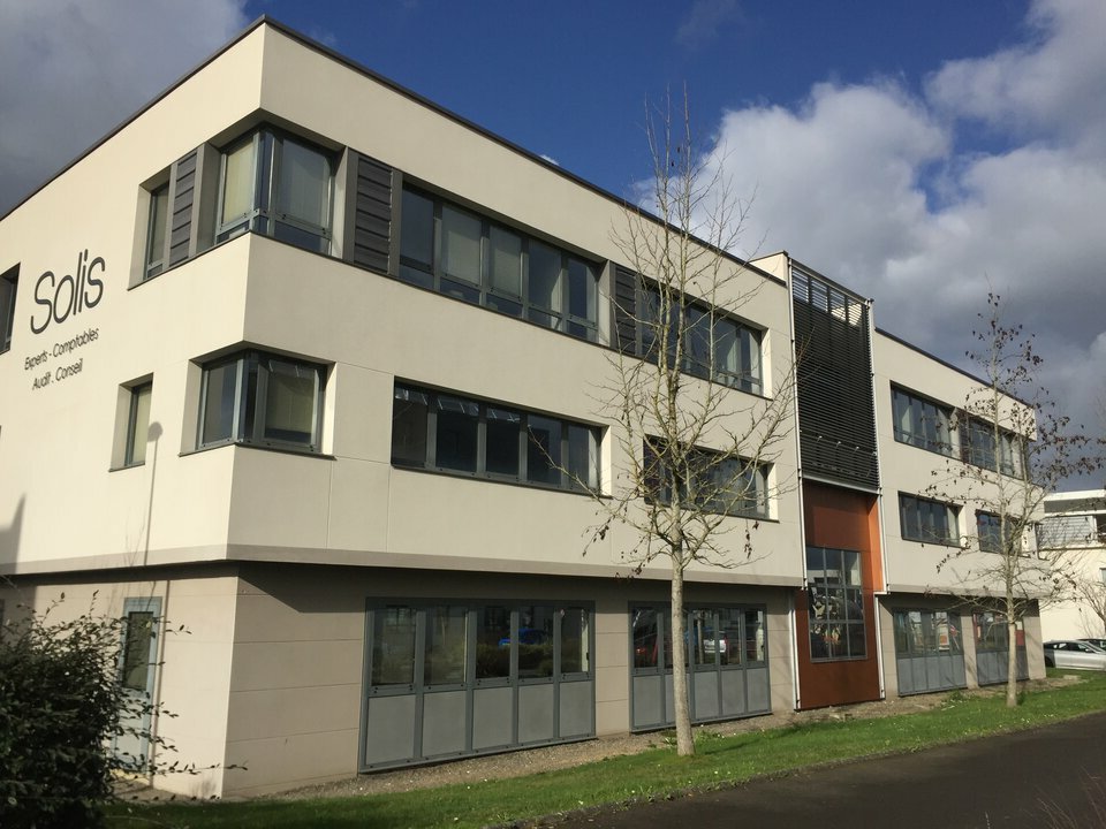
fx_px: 927
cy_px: 414
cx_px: 553
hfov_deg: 61.7
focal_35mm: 29
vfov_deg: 48.2
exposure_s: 1/4405
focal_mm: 4.15
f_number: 2.2
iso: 32
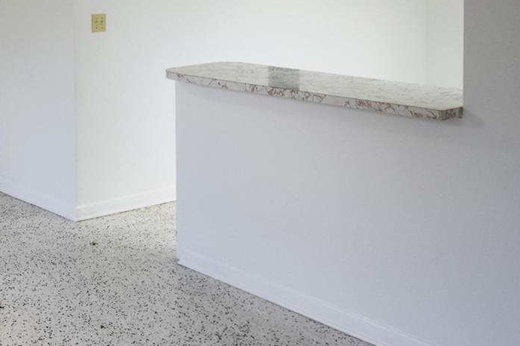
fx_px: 794
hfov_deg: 31.7
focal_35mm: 55
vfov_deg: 23.4
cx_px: -65
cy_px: -17
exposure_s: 1/100
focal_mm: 16
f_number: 5
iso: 400
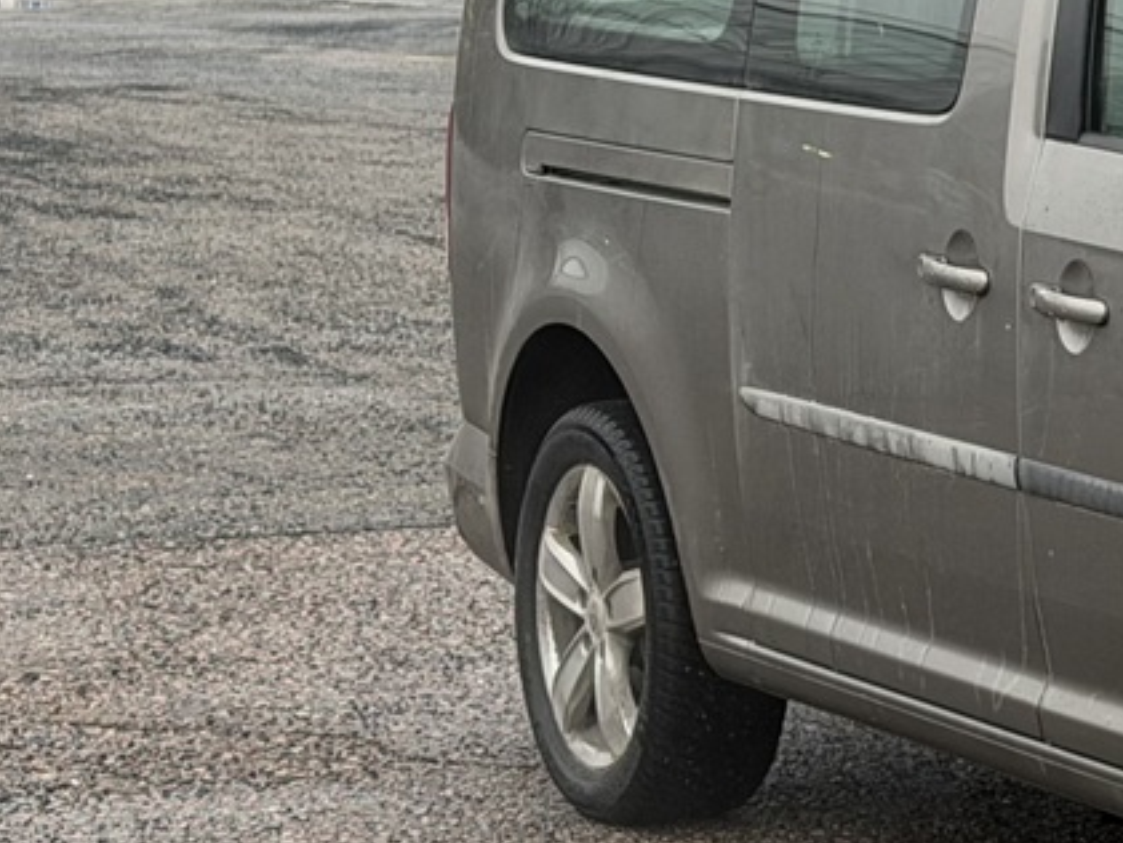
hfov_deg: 11.4
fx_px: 5322
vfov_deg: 9.0
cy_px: 256
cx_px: 1873
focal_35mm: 164
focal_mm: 6.76
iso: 100
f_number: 1.78
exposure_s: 1/79
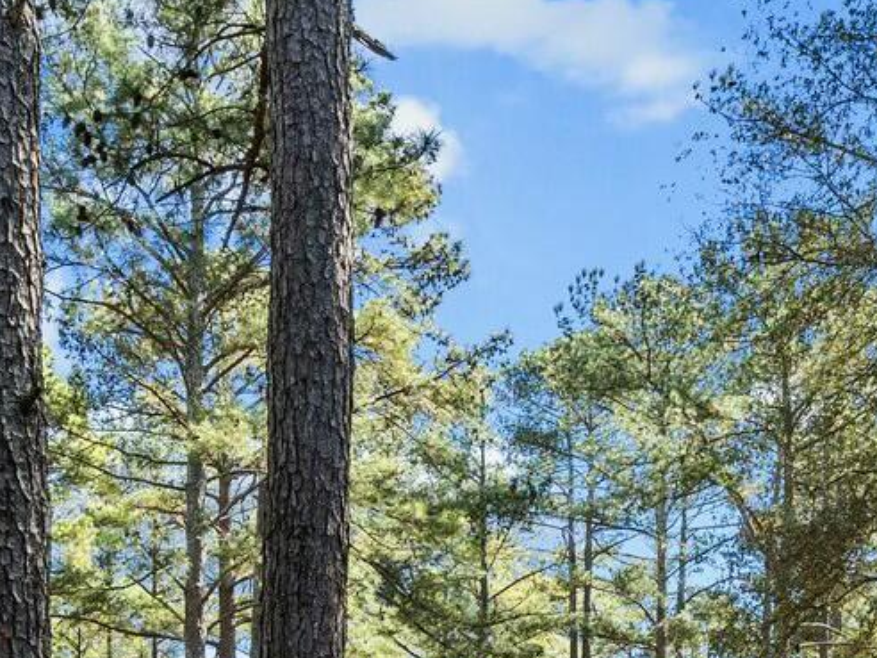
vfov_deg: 19.9
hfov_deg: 30.3
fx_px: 1621
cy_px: 983
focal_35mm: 64
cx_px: 442
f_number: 8
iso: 400
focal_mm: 16
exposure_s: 1/125
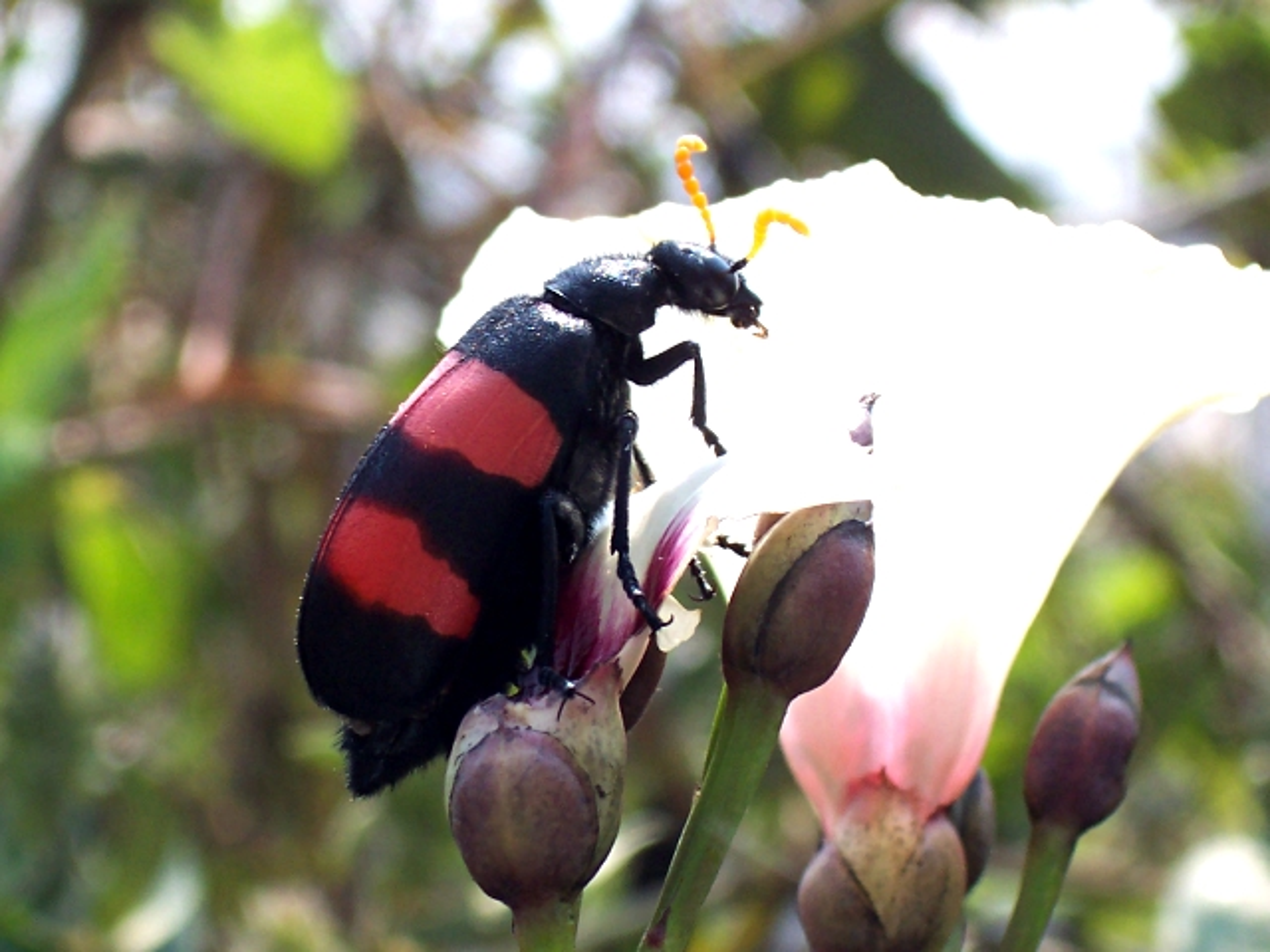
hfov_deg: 15.3
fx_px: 4733
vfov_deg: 11.5
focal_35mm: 129
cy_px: 476
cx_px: 635
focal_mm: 20
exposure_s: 1/250
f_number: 5.6
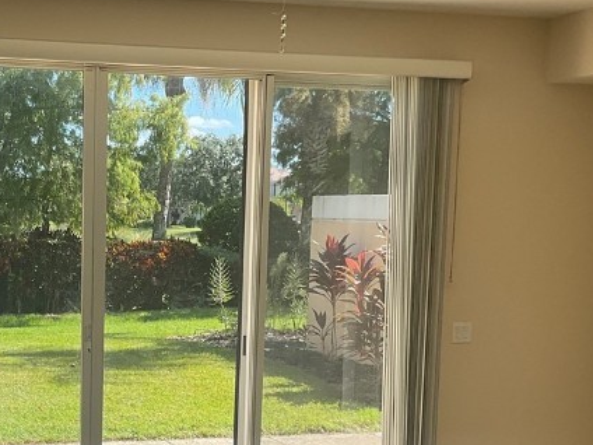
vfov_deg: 20.7
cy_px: 374
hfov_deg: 27.2
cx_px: 120
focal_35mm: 70
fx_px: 1199
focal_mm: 3
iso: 16
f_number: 1.8
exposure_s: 1/473
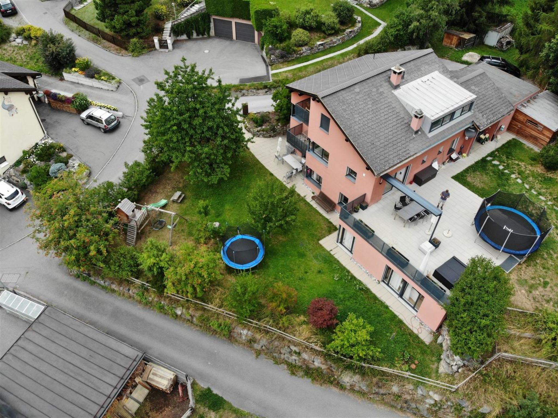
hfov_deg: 71.6
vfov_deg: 56.8
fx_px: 387
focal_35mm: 24
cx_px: 279
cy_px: 209
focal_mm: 4.5
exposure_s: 1/45.7
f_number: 2.8
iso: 106
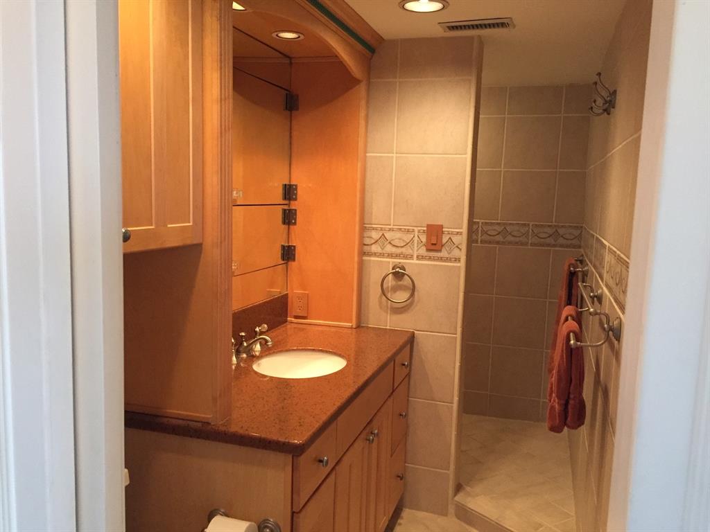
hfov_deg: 61.7
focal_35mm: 29
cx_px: 355
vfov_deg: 48.2
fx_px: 595
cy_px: 266
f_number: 2.2
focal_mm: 4.15
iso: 200
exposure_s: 1/30
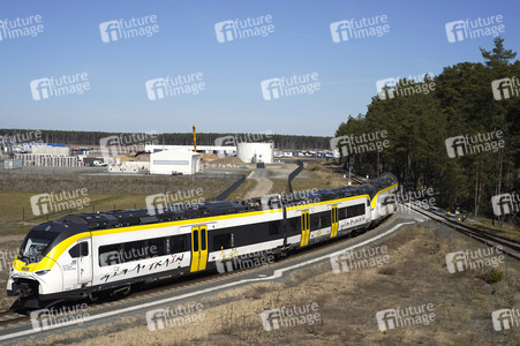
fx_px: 765
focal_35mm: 53
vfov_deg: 25.5
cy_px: 173
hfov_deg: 37.5
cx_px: 260
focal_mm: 53
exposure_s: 1/1000
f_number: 8
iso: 100
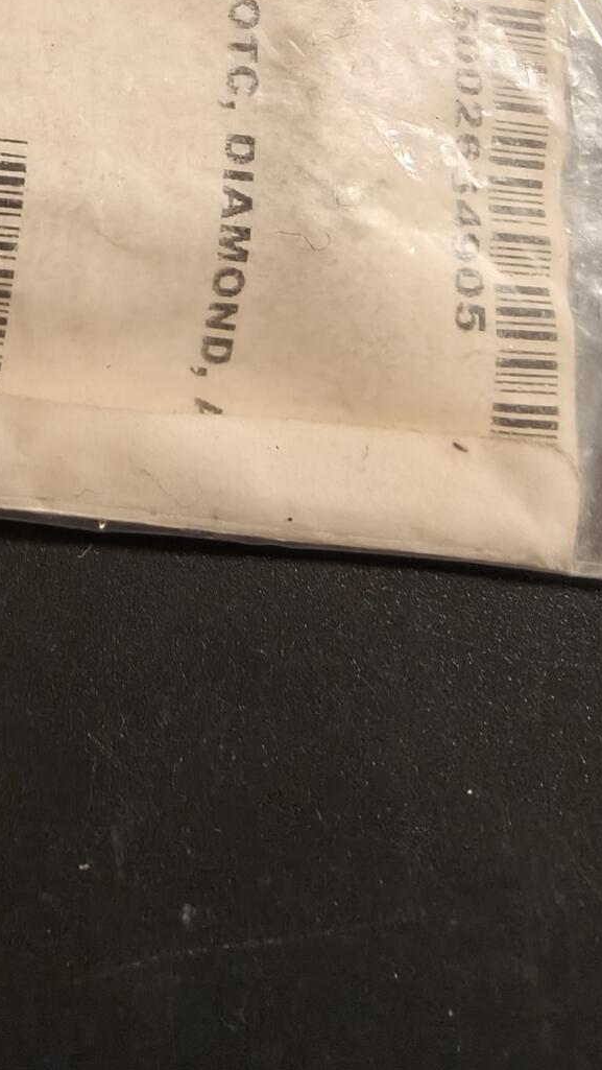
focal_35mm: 44
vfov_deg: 43.1
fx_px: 1248
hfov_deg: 26.8
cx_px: 164
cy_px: 141
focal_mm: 2.32
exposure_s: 1/100
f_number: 2
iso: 160
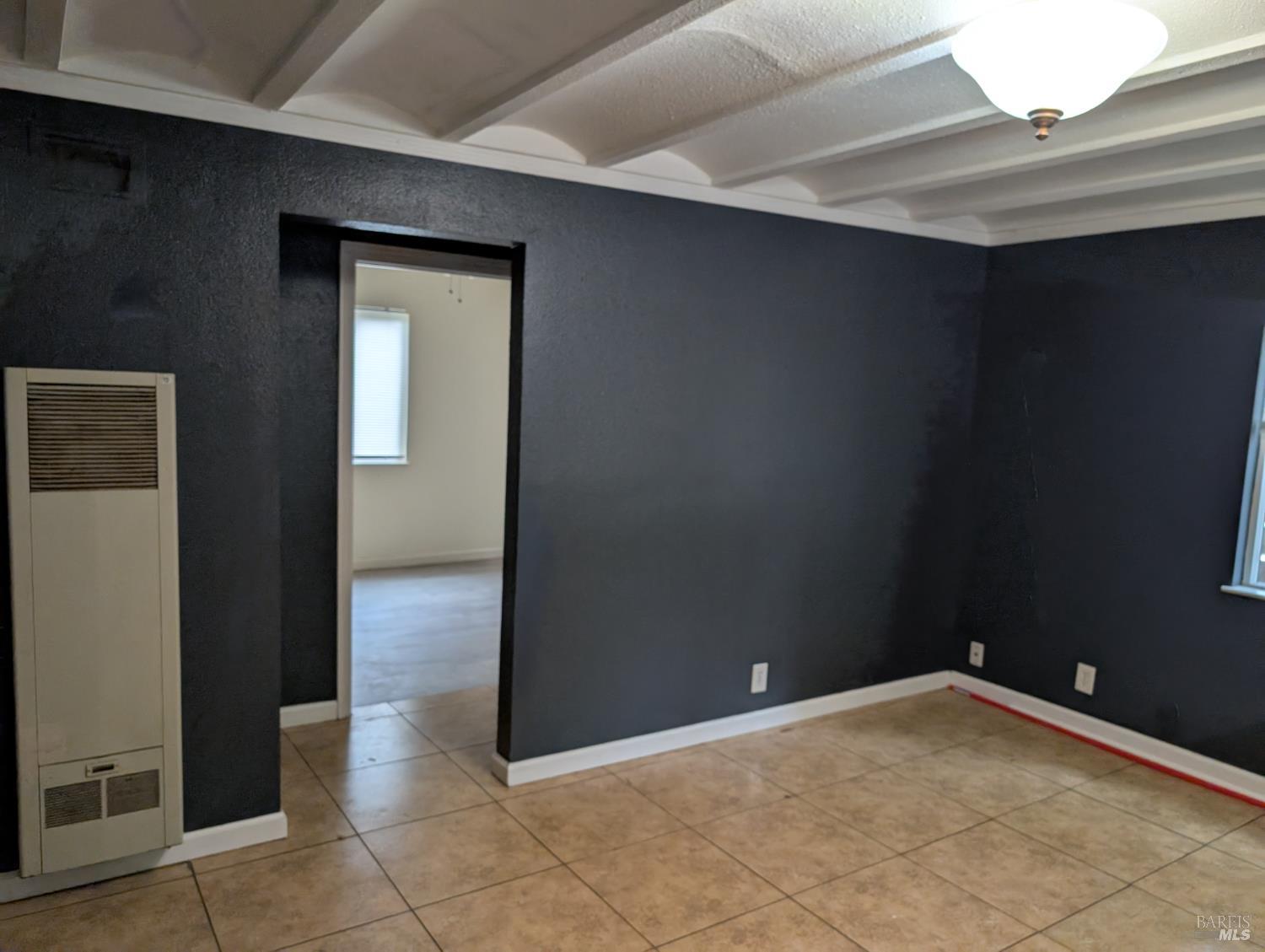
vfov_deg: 56.9
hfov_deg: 71.5
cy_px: 476
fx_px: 878
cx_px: 632
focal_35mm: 24
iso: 139
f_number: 1.68
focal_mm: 6.9
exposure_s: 1/40
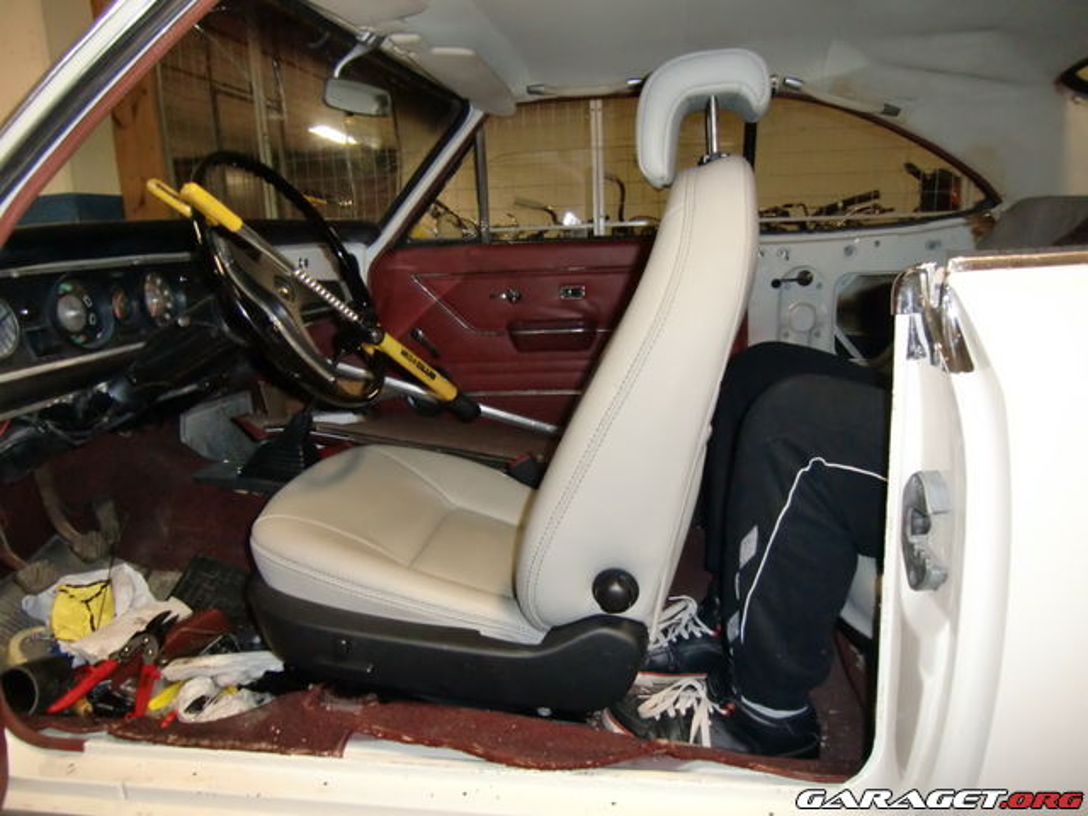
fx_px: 754
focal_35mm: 24
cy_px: 408
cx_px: 544
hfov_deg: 71.6
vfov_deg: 56.8
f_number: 3.2
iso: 400
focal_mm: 4.3
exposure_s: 1/30
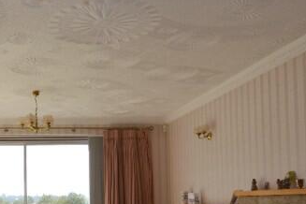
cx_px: 43
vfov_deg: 27.8
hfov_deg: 39.5
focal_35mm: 47
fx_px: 399
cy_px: 175
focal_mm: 10
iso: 100
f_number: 7.1
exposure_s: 1/200
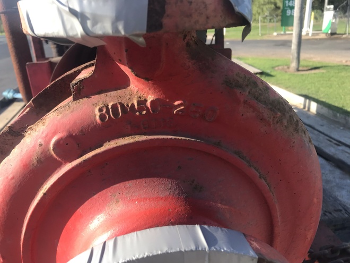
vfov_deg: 49.7
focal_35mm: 28
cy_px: 132
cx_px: 175
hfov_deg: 63.4
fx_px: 283
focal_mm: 3.99
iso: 20
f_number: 1.8
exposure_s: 1/577
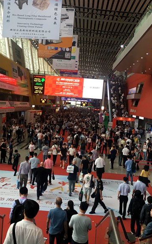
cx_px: 68
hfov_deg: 30.5
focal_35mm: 42
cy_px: 121
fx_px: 279
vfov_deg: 47.2
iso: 25
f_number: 2.2
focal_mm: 4.15
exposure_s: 1/33
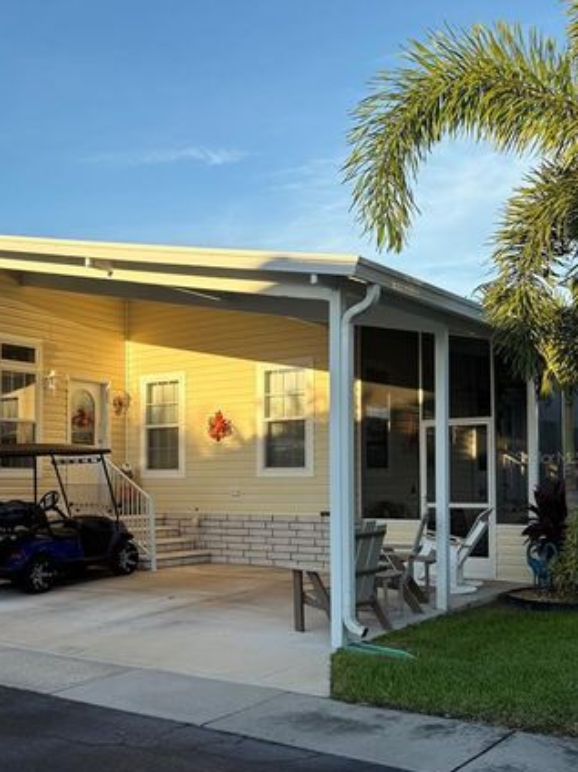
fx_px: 913
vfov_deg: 45.6
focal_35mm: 41
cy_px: 457
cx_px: 131
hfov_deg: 34.2
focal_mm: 5.96
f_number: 1.6
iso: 50
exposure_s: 1/1217
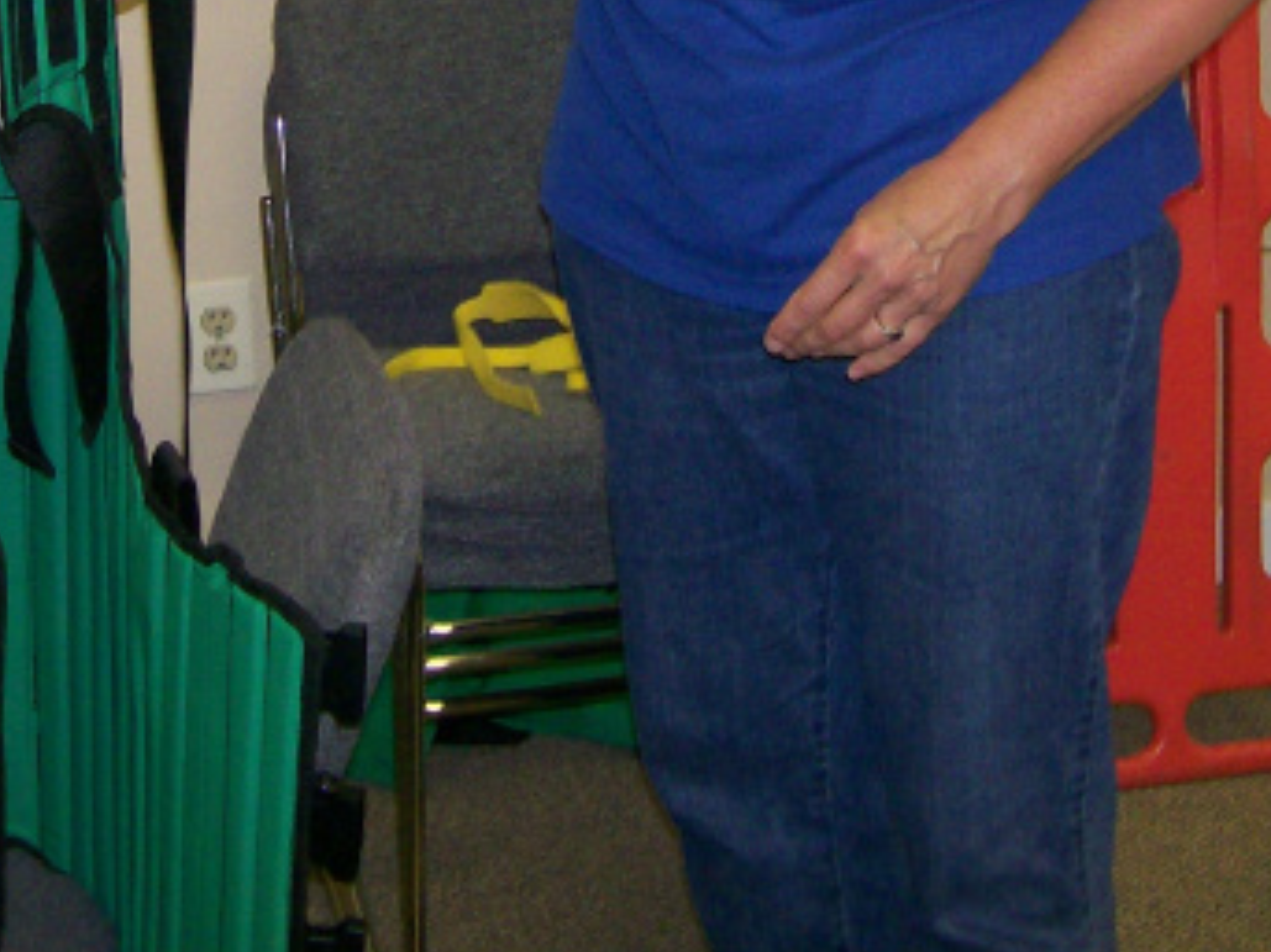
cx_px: 511
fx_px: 3083
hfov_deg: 23.3
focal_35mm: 84
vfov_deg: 16.9
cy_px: -141
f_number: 2.7
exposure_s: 1/64
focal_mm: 6
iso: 140
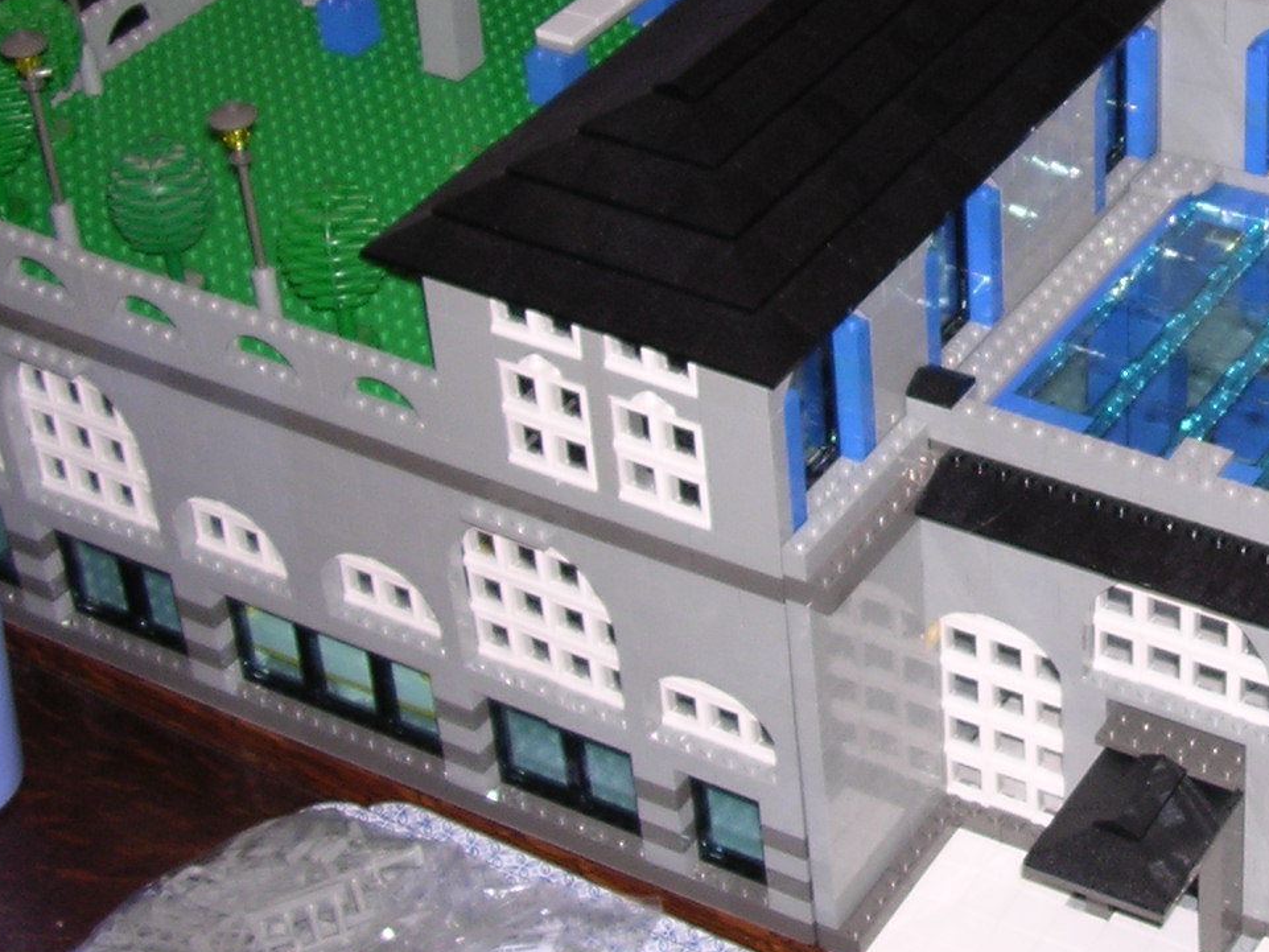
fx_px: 2970
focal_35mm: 81
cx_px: 1247
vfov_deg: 18.1
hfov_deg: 23.2
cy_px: 247
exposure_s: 1/60.1
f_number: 2.8
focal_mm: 5.8
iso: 100
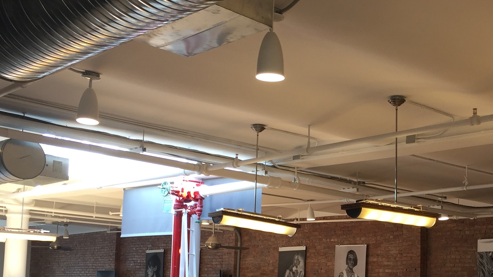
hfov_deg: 37.5
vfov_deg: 21.4
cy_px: 248
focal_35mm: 55
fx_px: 719
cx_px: 323
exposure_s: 1/40
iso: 32
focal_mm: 4.15
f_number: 2.2
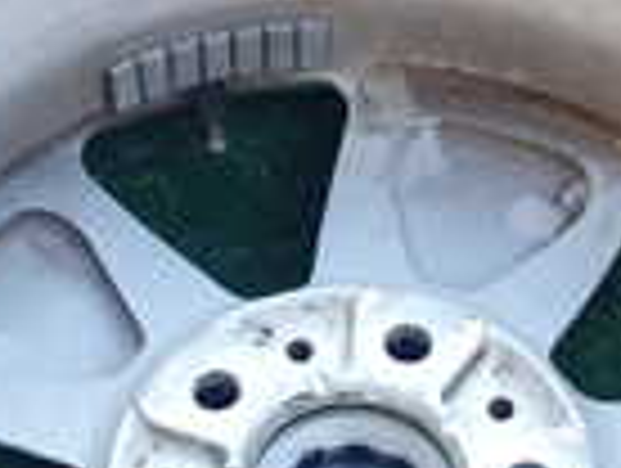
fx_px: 2336
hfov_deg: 15.1
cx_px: 351
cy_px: 540
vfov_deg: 11.2
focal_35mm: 130
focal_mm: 5.4
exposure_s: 1/80
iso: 100
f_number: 2.3
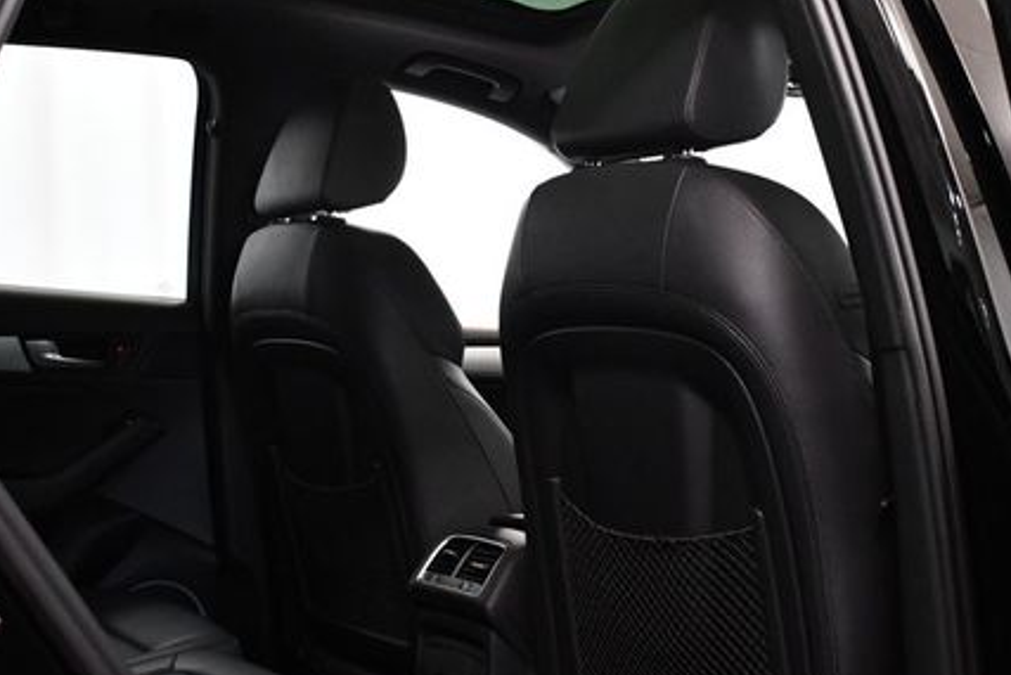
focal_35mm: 54
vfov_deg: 25.1
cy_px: 308
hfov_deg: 36.8
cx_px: 556
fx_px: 1517
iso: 2500
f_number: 3.5
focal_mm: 18
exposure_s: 1/125
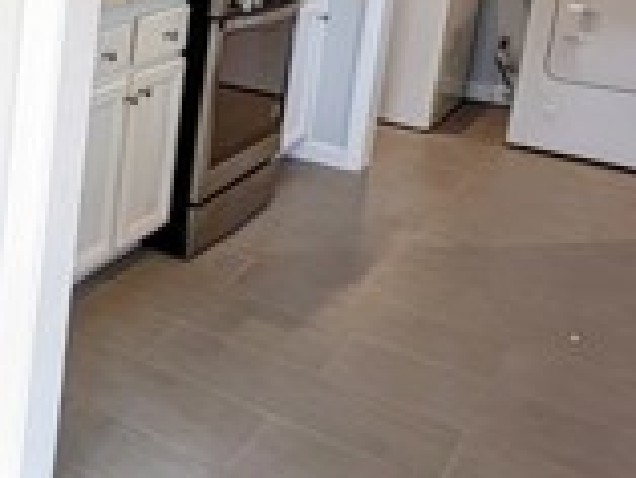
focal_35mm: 49
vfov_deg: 27.1
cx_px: -462
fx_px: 901
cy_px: -55
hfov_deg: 23.5
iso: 226
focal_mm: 2.23
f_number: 1.95
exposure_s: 1/120
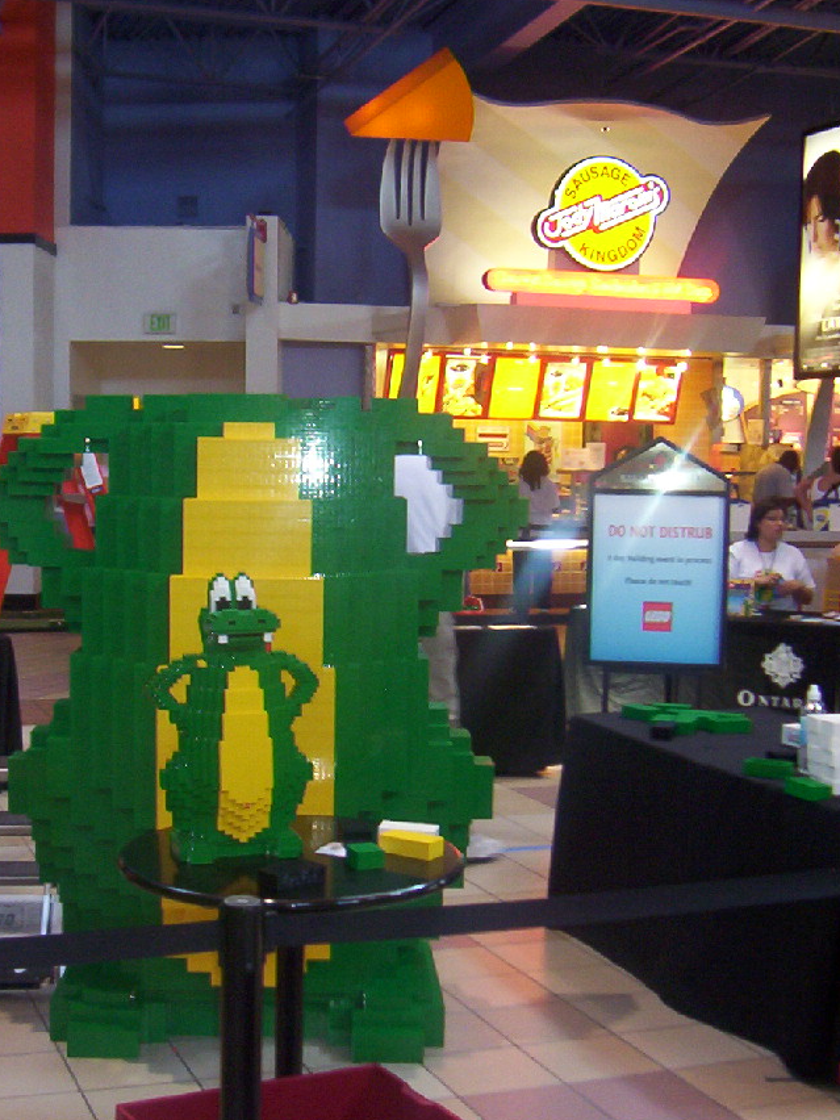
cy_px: 644
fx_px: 1618
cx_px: 273
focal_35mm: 50
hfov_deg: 28.9
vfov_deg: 38.1
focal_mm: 5.54
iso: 140
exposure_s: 1/30
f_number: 2.76
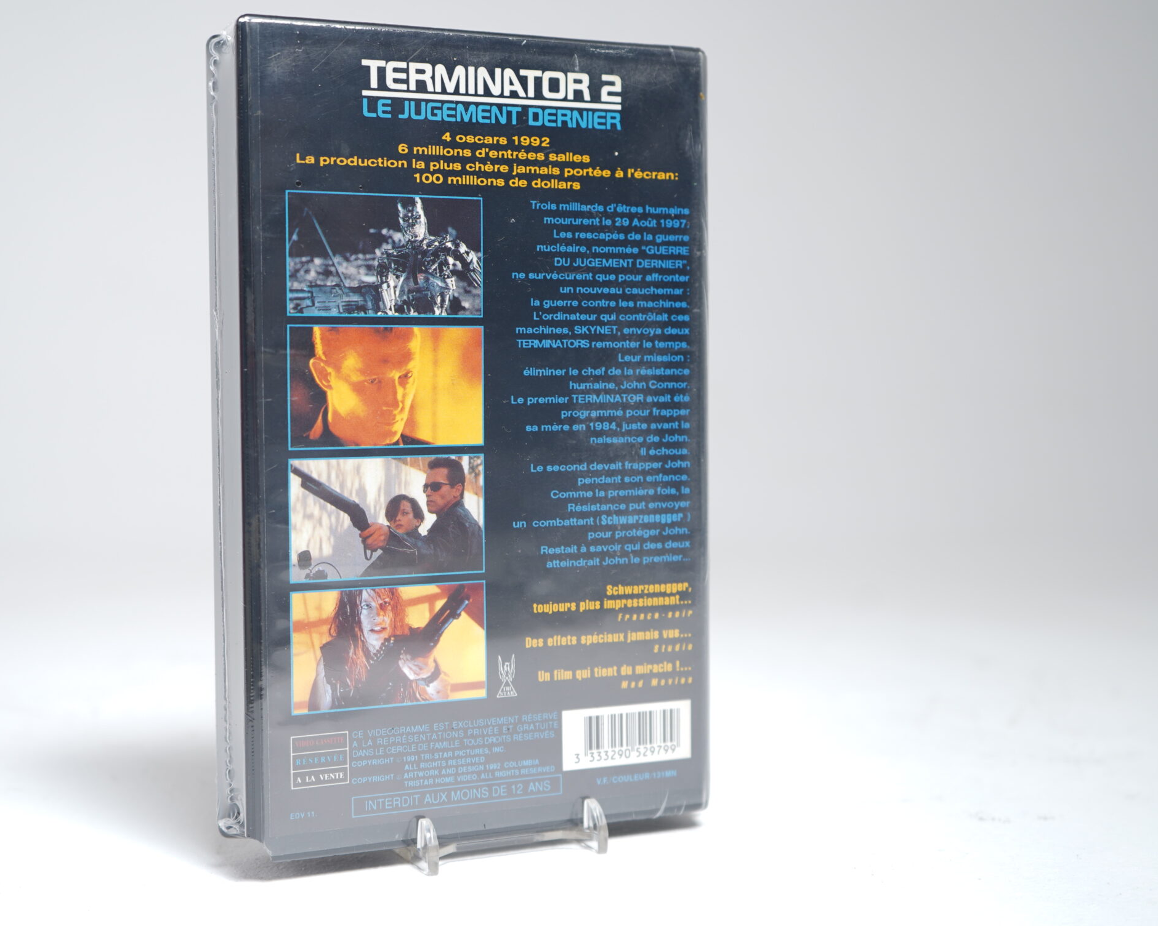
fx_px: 1577
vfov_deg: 32.7
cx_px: 472
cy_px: 447
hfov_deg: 40.2
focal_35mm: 46
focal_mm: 36
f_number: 4
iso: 64
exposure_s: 1/5
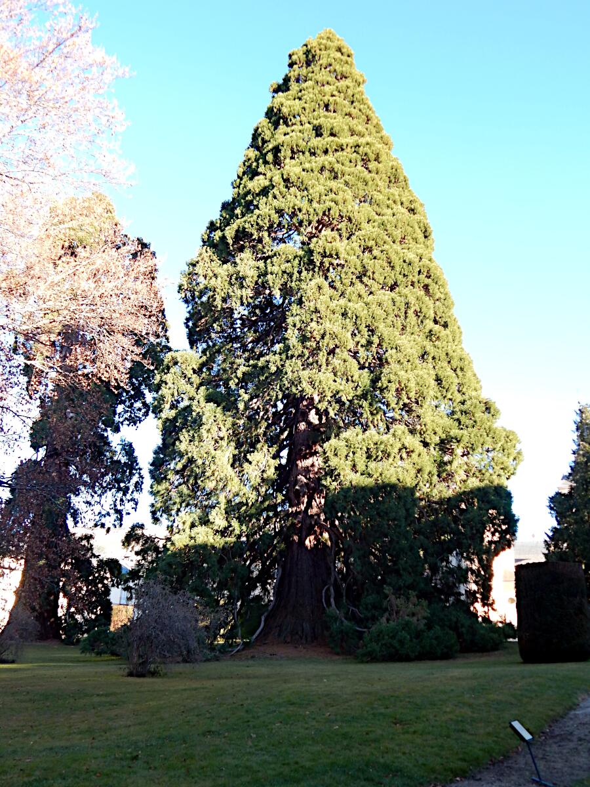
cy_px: 394
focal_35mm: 31
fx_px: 704
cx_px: 295
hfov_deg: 45.4
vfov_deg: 58.4
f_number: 3.2
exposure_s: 1/125
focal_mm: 5.6
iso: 125
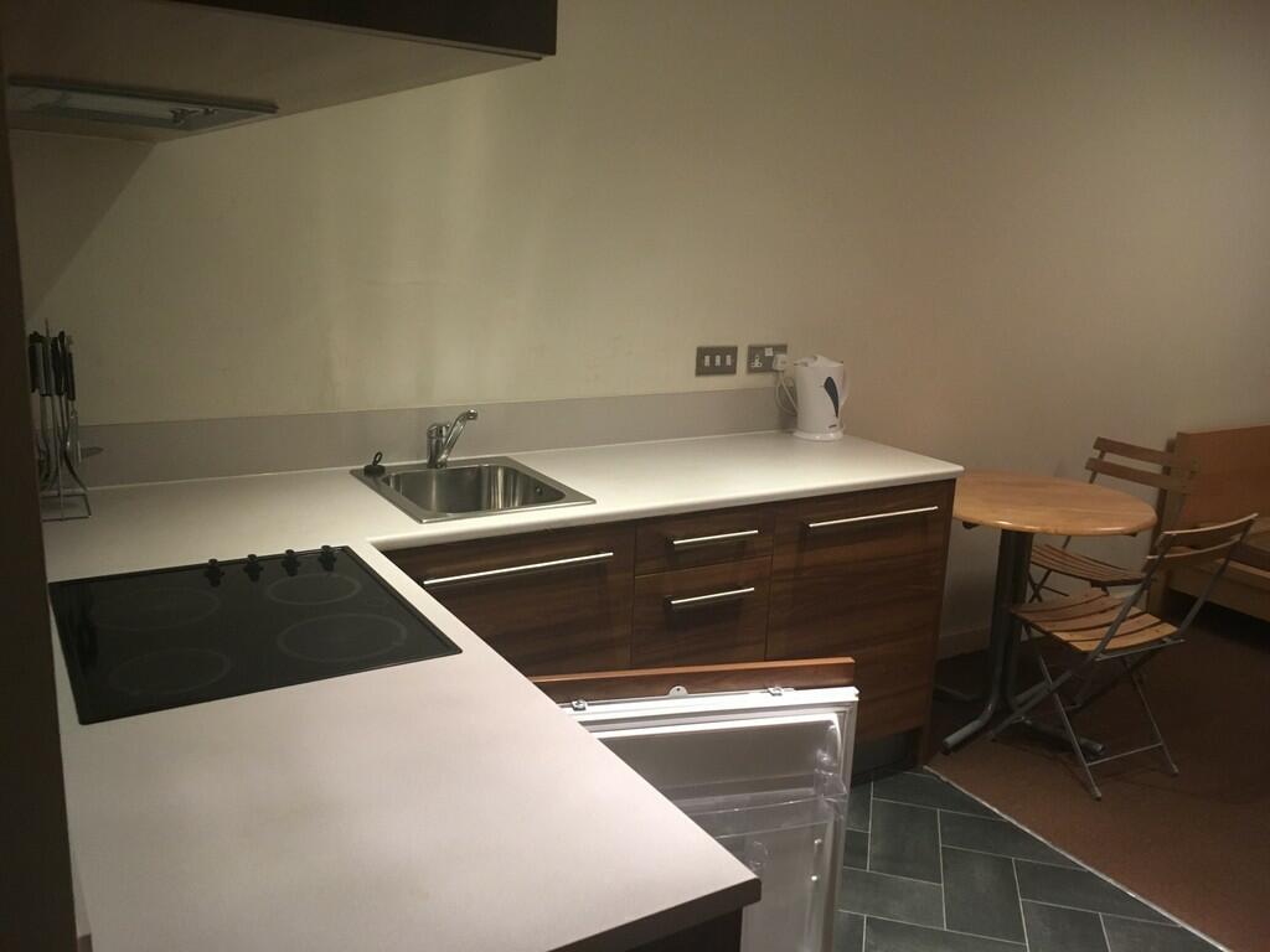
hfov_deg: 61.7
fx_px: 1064
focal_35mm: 29
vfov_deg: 48.2
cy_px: 476
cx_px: 635
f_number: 2.2
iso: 200
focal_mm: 4.15
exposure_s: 1/33
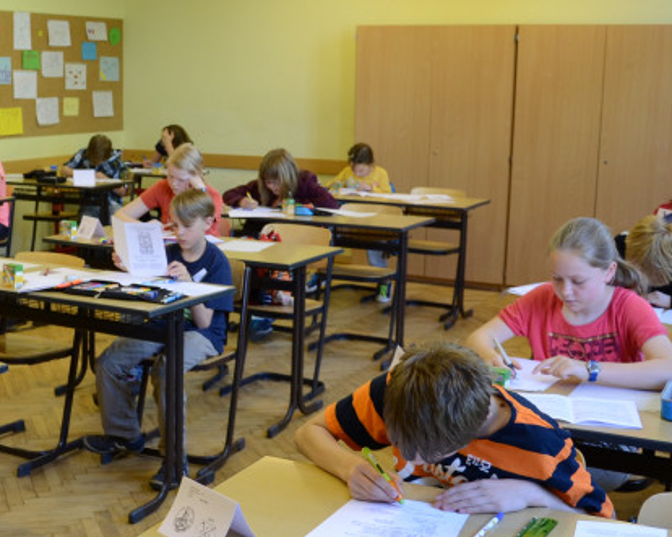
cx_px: 130
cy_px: 289
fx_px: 1094
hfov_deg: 33.1
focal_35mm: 55
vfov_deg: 27.6
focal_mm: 18
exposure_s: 1/100
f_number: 3.5
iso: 640
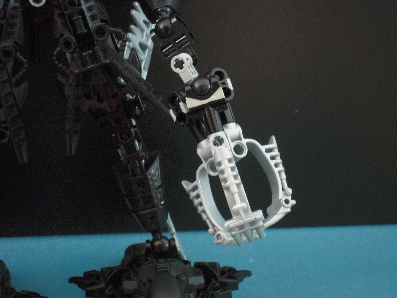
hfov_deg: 17.6
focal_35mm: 112
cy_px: 149
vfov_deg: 13.2
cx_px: 198
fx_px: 1284
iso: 800
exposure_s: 1
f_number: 5.8
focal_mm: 20
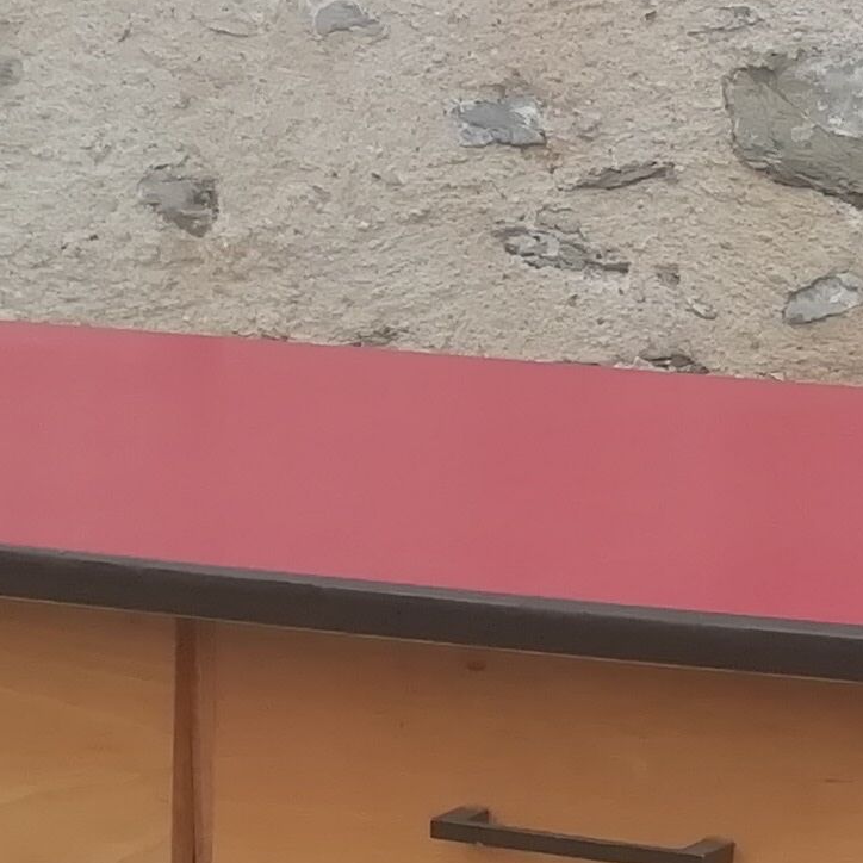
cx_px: 734
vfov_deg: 12.7
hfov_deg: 13.1
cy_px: 1205
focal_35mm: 132
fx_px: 3723
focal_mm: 3.46
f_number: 2.2
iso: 50
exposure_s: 1/245
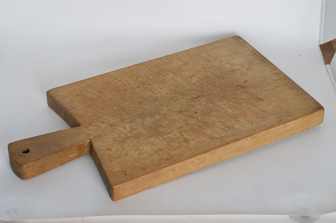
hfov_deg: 27.0
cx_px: 168
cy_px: 112
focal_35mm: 75
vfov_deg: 18.1
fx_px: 699
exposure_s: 1/125
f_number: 14
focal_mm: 50
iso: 100
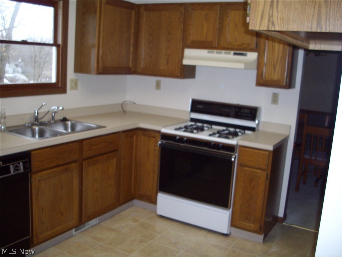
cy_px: 128
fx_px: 366
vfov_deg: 38.7
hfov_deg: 50.1
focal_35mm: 37
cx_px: 171
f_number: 2.8
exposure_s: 1/50
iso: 160
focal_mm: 6.2
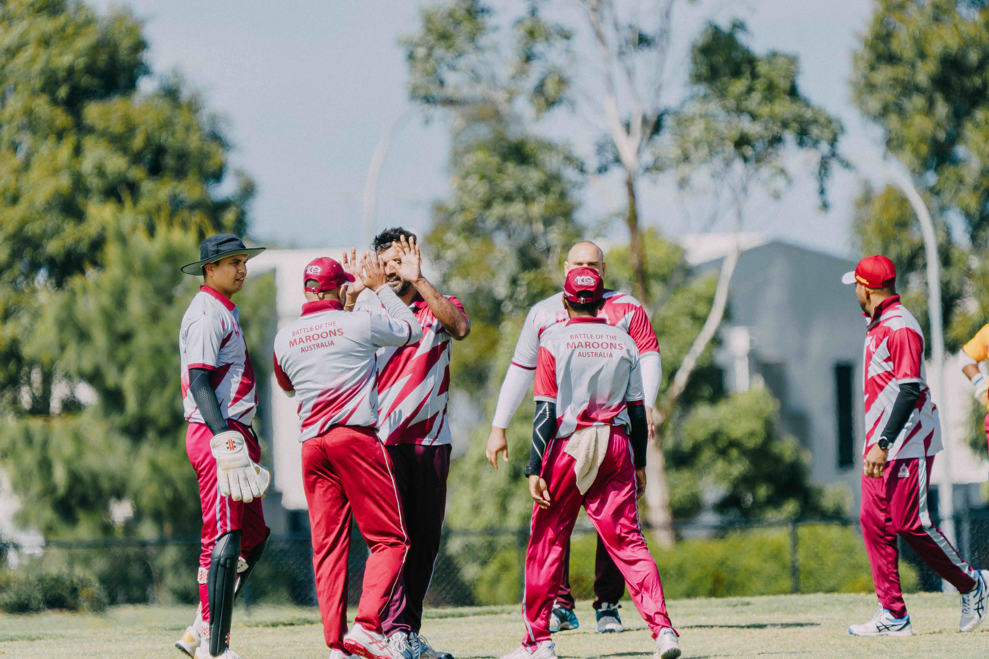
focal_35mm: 600
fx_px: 16482
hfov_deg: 3.4
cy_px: 330
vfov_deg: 2.3
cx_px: 494
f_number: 6.3
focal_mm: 600
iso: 250
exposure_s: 1/1000
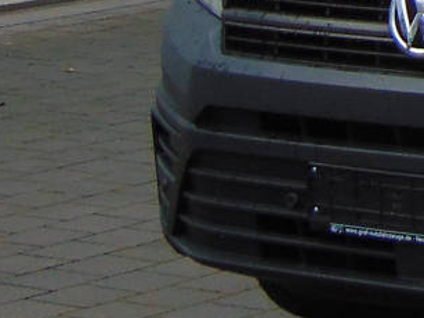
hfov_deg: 7.3
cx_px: 899
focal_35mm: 261
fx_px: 3196
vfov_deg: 5.6
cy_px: -187
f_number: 3.5
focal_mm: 9
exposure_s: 1/160
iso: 80
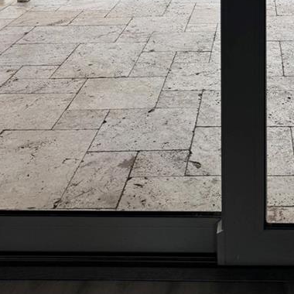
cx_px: 248
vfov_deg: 23.2
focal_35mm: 67
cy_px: -74
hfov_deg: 25.2
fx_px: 644
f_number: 1.78
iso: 80
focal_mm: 6.76
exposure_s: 1/442
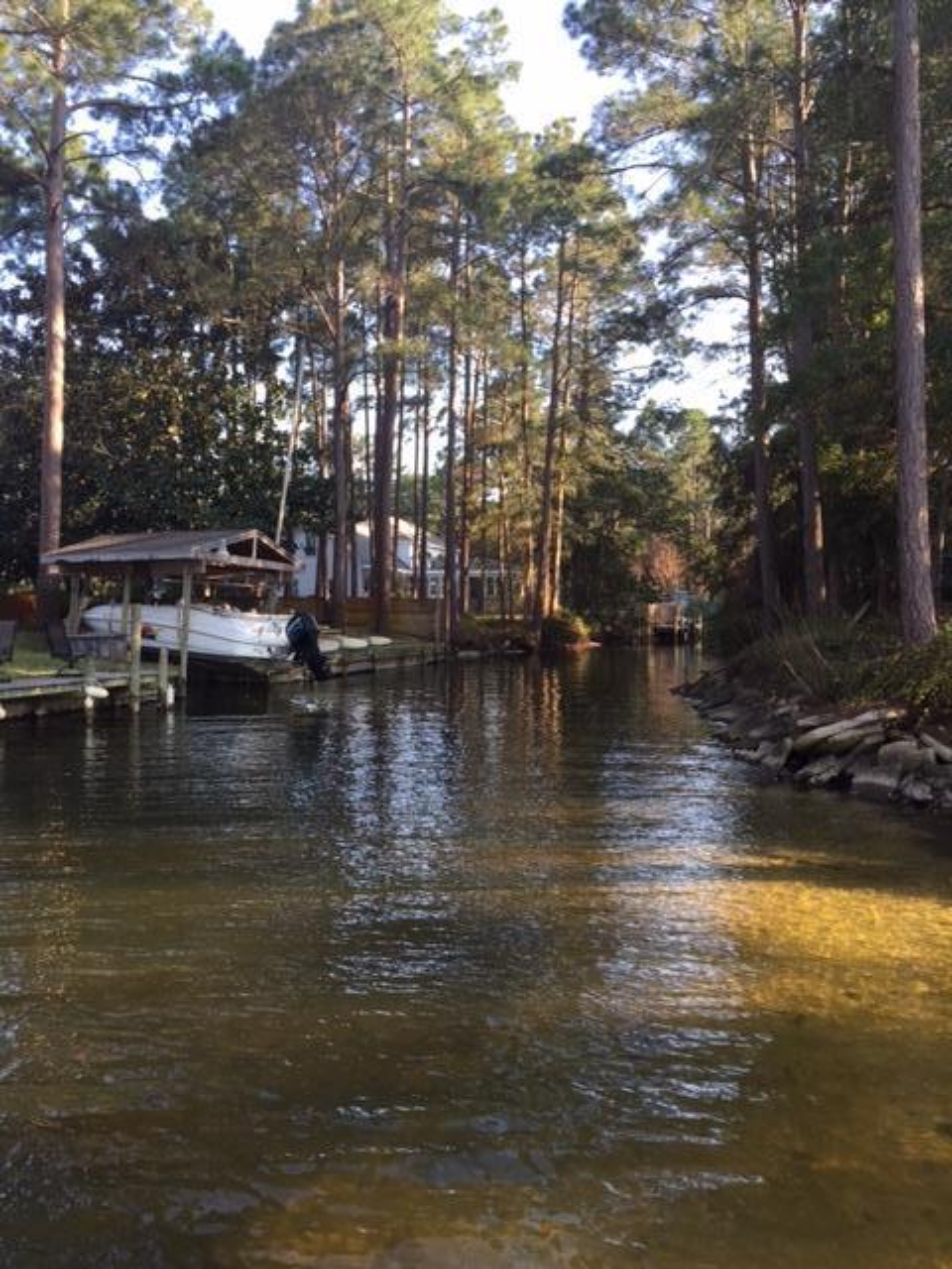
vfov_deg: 61.7
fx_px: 1063
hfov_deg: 48.2
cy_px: 634
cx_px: 476
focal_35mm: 29
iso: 32
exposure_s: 1/186
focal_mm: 4.15
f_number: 2.2
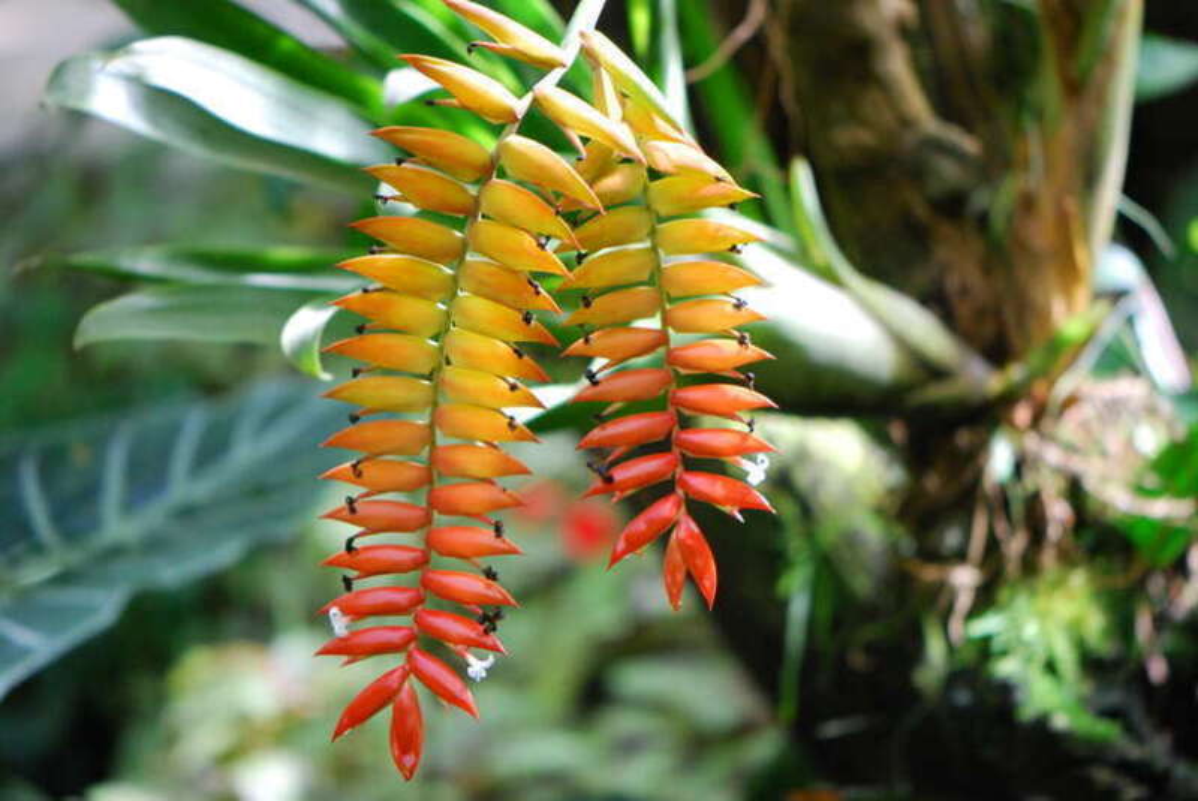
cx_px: 599
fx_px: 4247
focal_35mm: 128
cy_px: 400
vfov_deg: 10.8
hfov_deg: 16.1
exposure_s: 1/125
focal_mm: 85
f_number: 3.8
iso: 1000
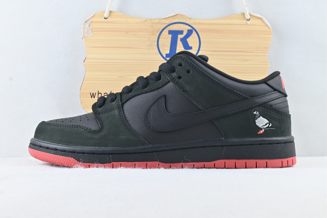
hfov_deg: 44.0
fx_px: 404
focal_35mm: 45
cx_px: 160
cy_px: 110
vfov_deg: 30.2
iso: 100
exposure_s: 1/8
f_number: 10
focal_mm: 29
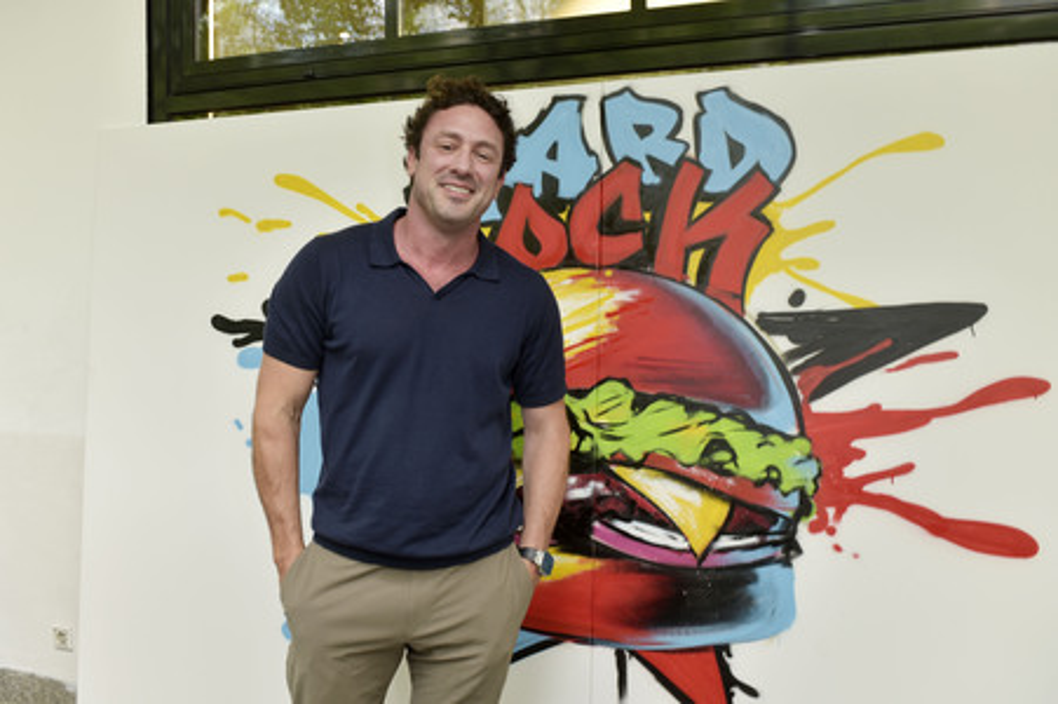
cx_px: 529
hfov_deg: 67.4
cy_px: 352
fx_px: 793
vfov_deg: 47.9
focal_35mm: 27
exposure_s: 1/60
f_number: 4.5
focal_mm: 27
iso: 160
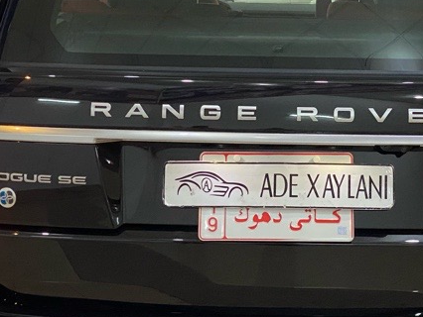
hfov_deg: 16.1
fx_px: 1492
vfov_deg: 12.2
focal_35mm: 122
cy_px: 147
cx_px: 257
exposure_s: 1/100
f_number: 2
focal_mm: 6
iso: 125
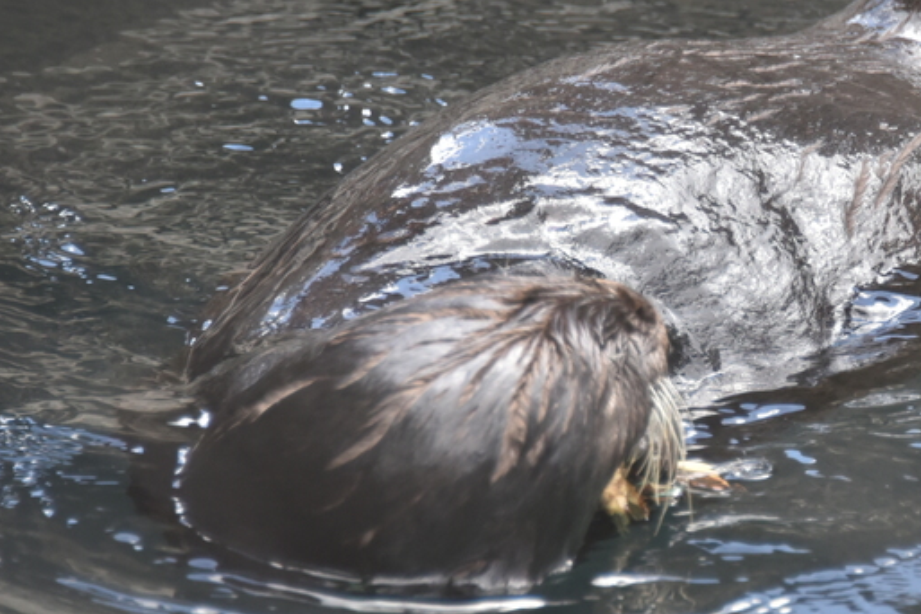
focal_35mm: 524
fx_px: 13405
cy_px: 248
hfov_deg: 3.9
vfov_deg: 2.6
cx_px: 794
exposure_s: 1/500
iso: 1100
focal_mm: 210
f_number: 5.6
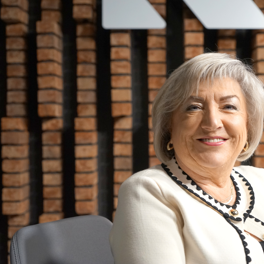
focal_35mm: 60
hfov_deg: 28.5
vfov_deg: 28.6
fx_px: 518
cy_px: 132
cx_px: 172
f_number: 4
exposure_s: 1/160
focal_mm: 47
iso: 2500
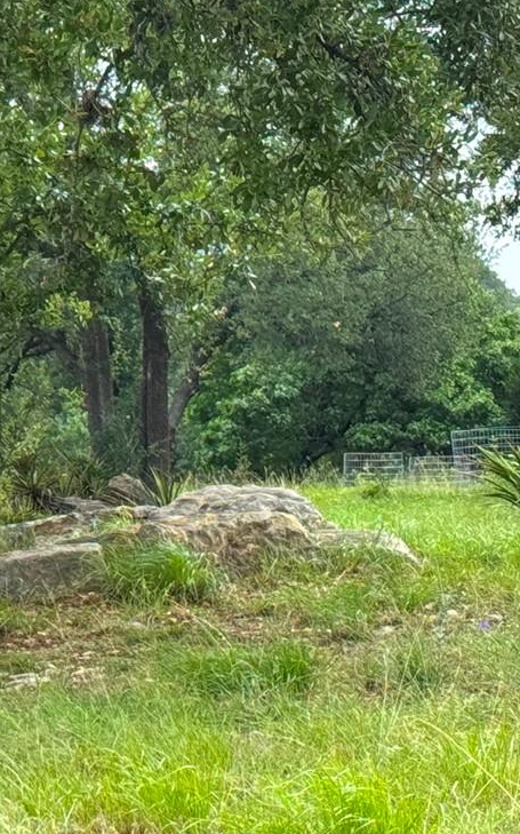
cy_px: 387
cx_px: -257
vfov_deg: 14.6
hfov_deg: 8.9
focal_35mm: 143
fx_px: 3246
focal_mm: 6.76
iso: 64
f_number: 1.78
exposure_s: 1/1458
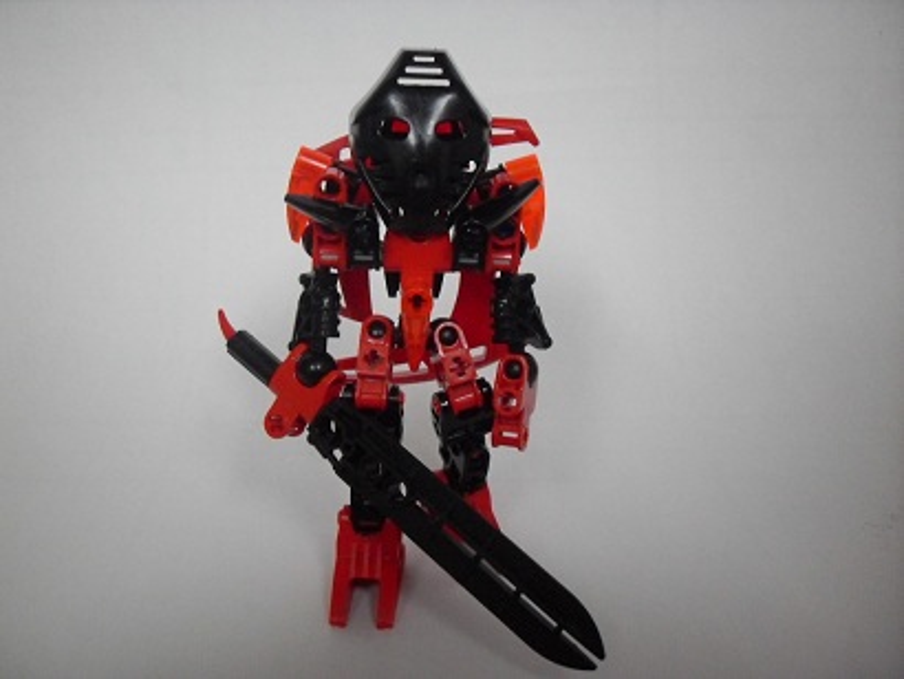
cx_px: 452
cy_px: 340
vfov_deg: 38.7
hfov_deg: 50.1
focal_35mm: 37
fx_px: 967
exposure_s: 1/20
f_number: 2.8
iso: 400
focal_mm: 6.3
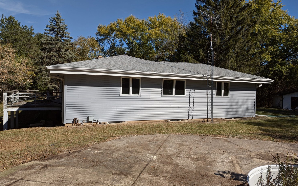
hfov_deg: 70.4
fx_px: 211
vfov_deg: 47.6
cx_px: 148
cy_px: 93
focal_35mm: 26
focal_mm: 6.81
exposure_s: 1/2358
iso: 41
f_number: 1.85
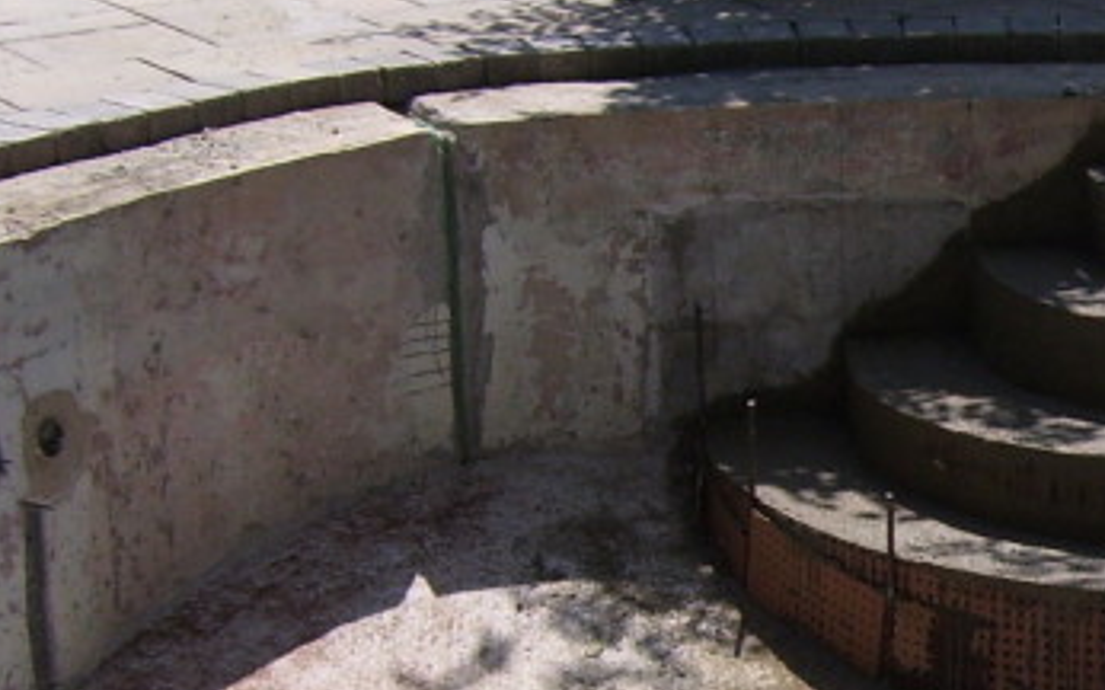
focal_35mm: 116
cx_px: 1143
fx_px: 3492
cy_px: 562
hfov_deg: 17.5
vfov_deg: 11.2
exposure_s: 1/750
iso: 80
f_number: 4.8
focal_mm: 6
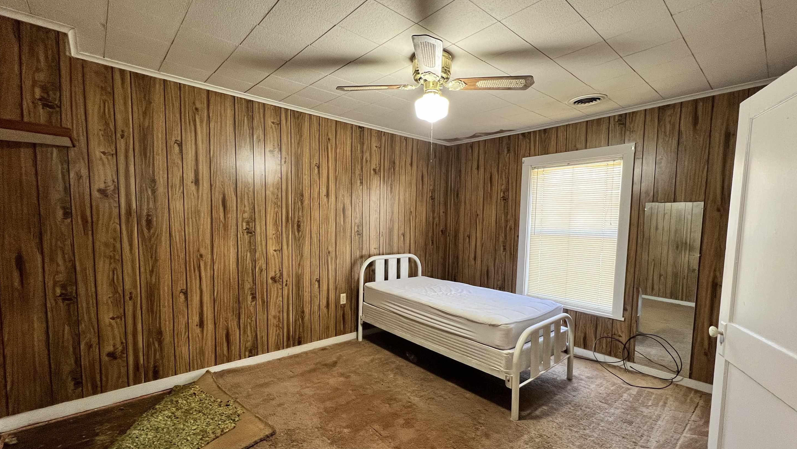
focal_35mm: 15
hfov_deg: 103.0
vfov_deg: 70.4
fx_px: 317
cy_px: 245
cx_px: 398
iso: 320
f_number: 1.8
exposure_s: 1/60
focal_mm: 1.57
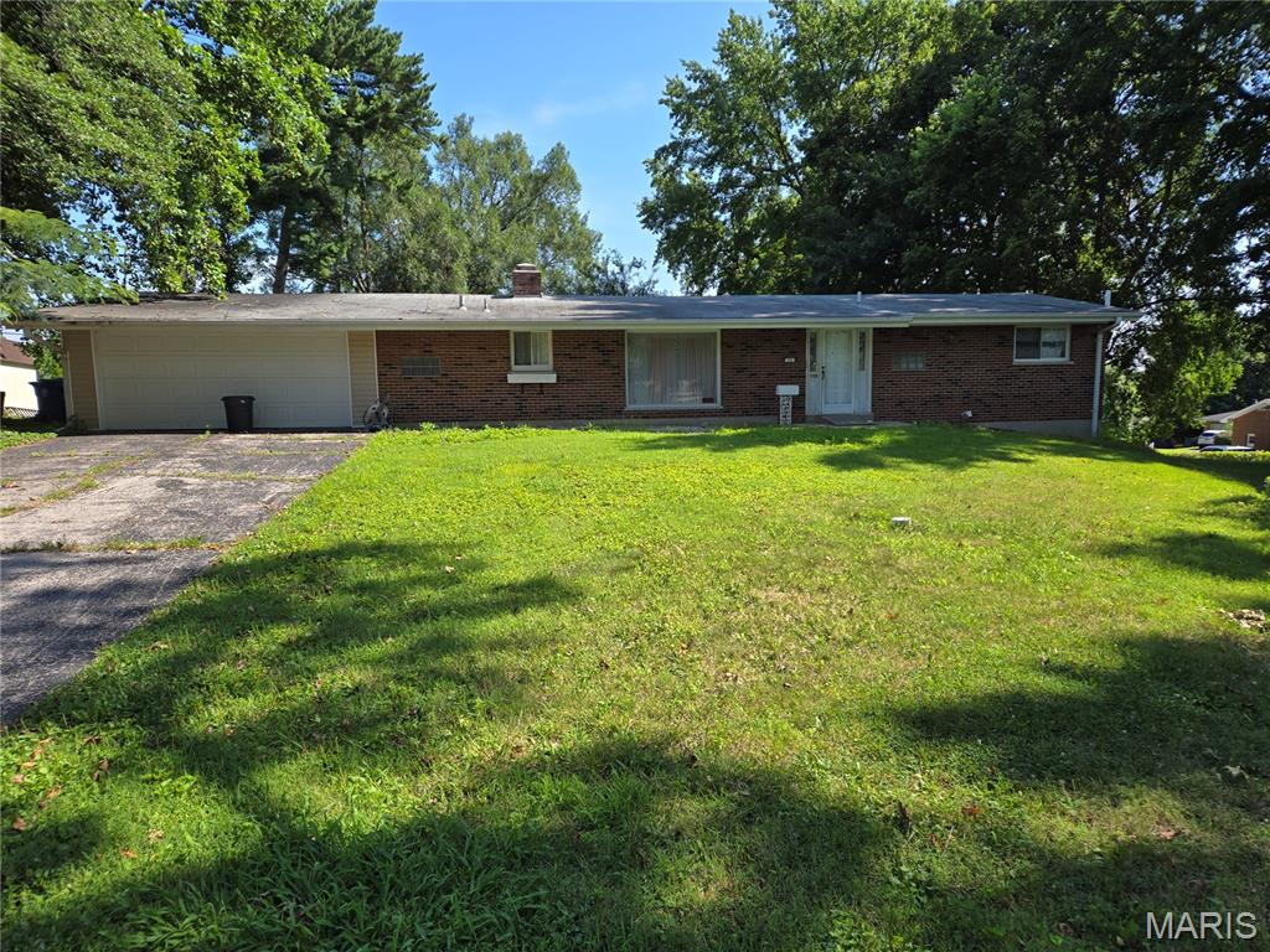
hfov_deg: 73.9
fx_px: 844
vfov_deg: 58.9
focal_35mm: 23
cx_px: 635
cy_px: 476
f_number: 1.8
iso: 25
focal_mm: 5.4
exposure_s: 1/854
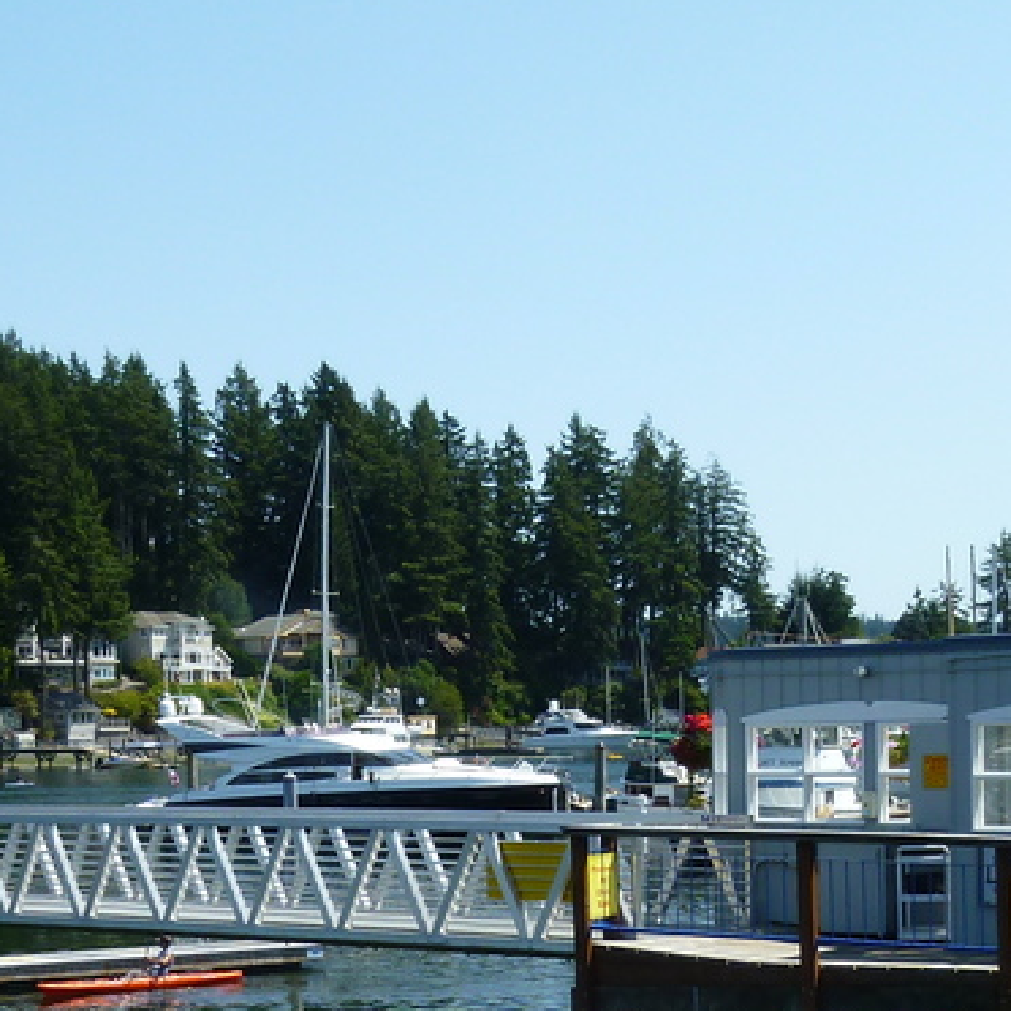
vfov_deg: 22.4
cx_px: 424
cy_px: 853
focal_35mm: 76
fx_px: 2511
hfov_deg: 22.7
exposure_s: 1/640
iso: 80
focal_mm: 4.5
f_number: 3.3
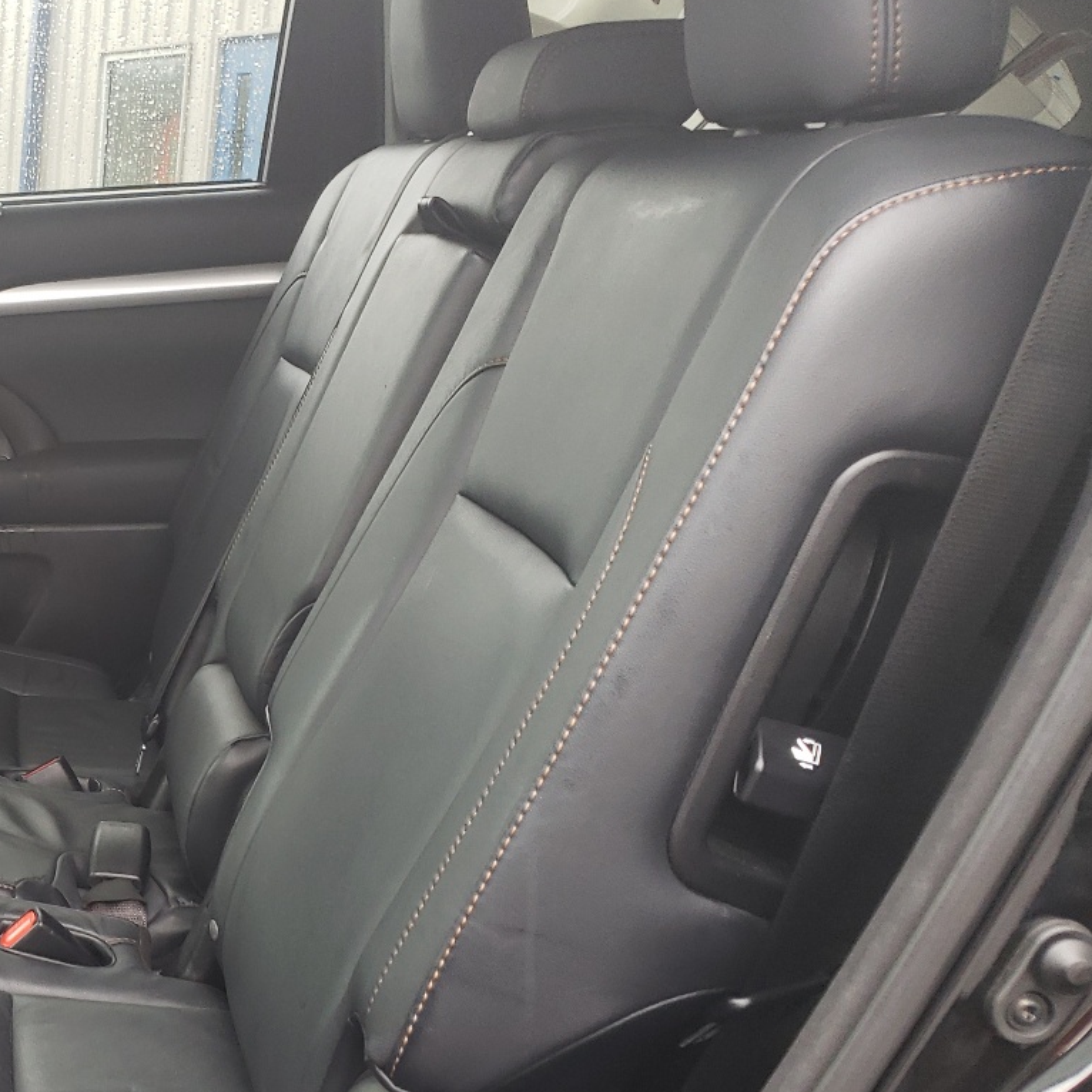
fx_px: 1713
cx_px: -26
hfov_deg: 32.3
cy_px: 691
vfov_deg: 35.1
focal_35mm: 48
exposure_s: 1/50
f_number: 1.5
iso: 68
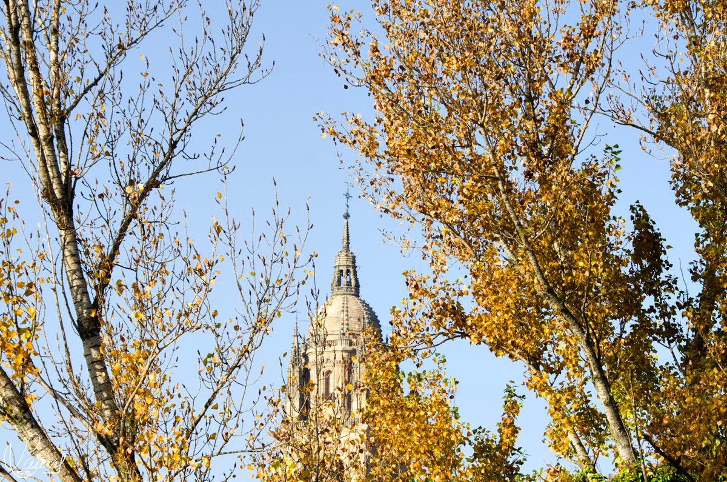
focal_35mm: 105
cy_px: 241
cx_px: 364
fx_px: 2116
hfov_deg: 19.5
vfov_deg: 13.0
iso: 100
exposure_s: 1/125
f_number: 11
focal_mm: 70
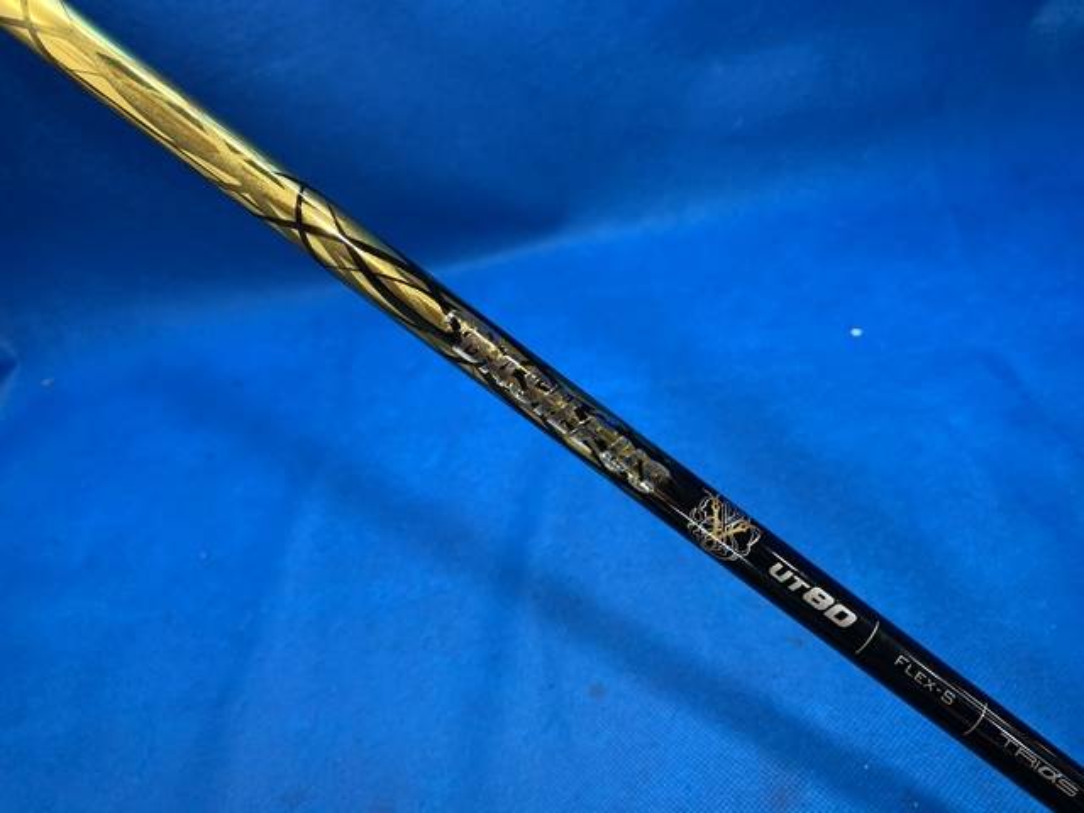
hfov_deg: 67.3
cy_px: 406
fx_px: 814
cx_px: 542
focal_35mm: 26
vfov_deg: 53.1
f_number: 1.8
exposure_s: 1/60
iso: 100
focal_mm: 4.25
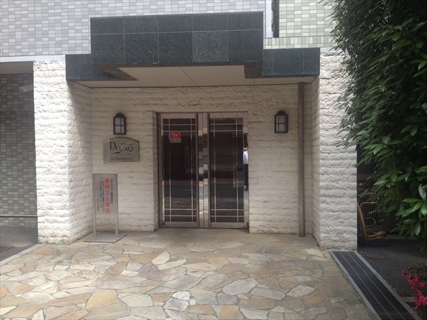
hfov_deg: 52.6
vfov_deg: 40.7
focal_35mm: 35
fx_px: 432
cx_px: 214
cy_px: 160
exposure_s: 1/260
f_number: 2.4
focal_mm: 4.28
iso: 50
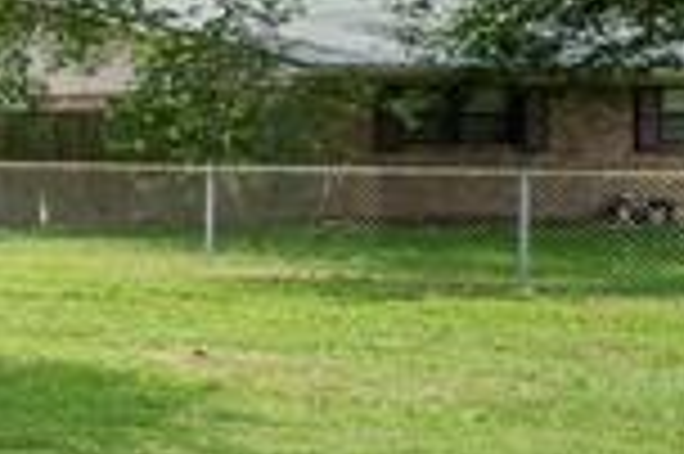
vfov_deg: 16.8
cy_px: 162
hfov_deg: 11.4
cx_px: -1377
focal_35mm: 81
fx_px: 1537
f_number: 6.3
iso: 100
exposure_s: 1/250
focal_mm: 12
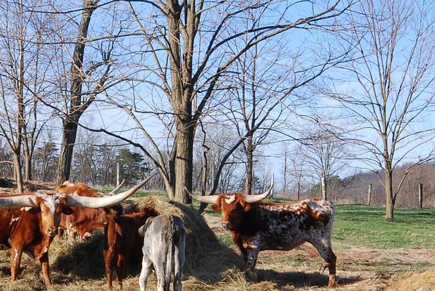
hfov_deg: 20.9
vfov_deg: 14.2
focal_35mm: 96
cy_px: 218
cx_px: 77
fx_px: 1161
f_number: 9
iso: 200
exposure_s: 1/160
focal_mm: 20
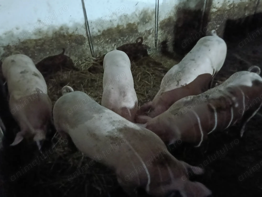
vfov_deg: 51.5
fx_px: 205
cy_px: 98
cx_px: 131
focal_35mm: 27
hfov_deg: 65.2
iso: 6400
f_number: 1.8
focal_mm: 3.98
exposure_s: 1/10
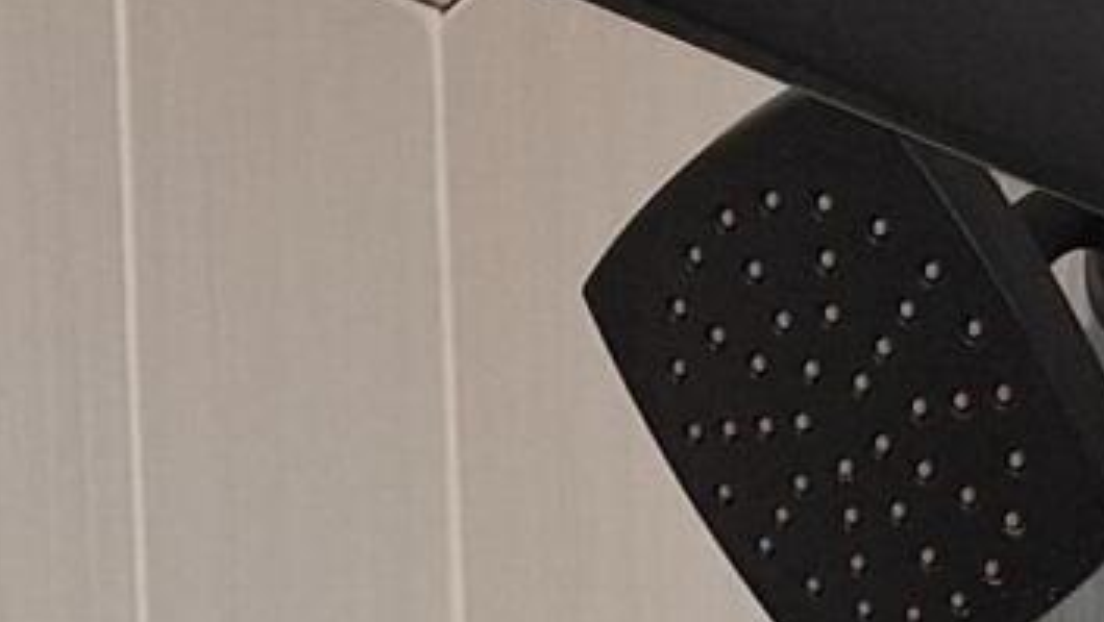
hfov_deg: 14.9
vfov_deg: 6.2
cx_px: 1070
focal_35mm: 142
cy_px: 2860
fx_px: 4159
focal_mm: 5.54
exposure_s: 1/40
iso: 25
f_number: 1.8
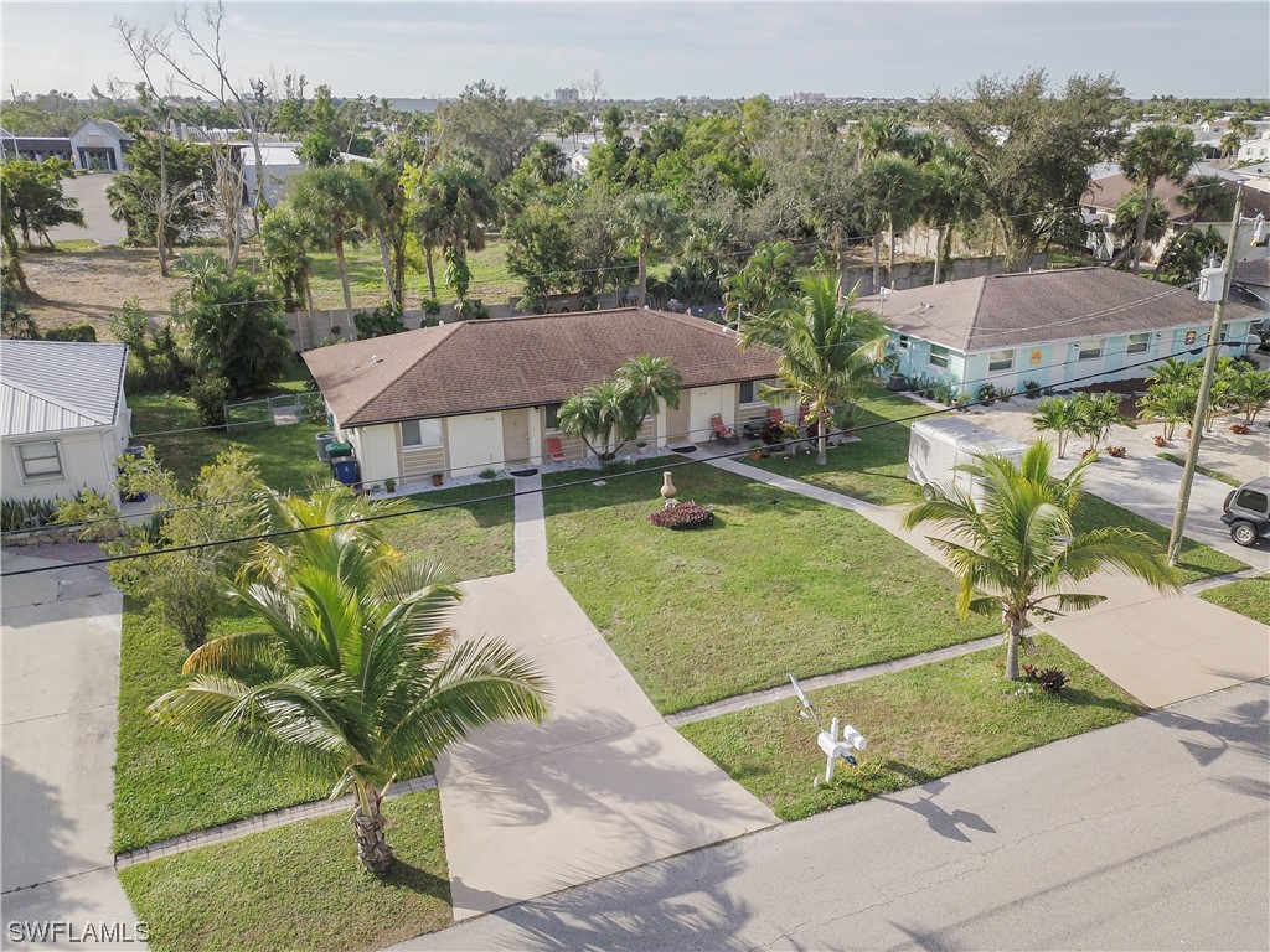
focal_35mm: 26
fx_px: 954
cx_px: 635
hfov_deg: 67.3
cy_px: 476
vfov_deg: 53.1
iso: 100
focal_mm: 4.73
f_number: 2.2
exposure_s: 1/150
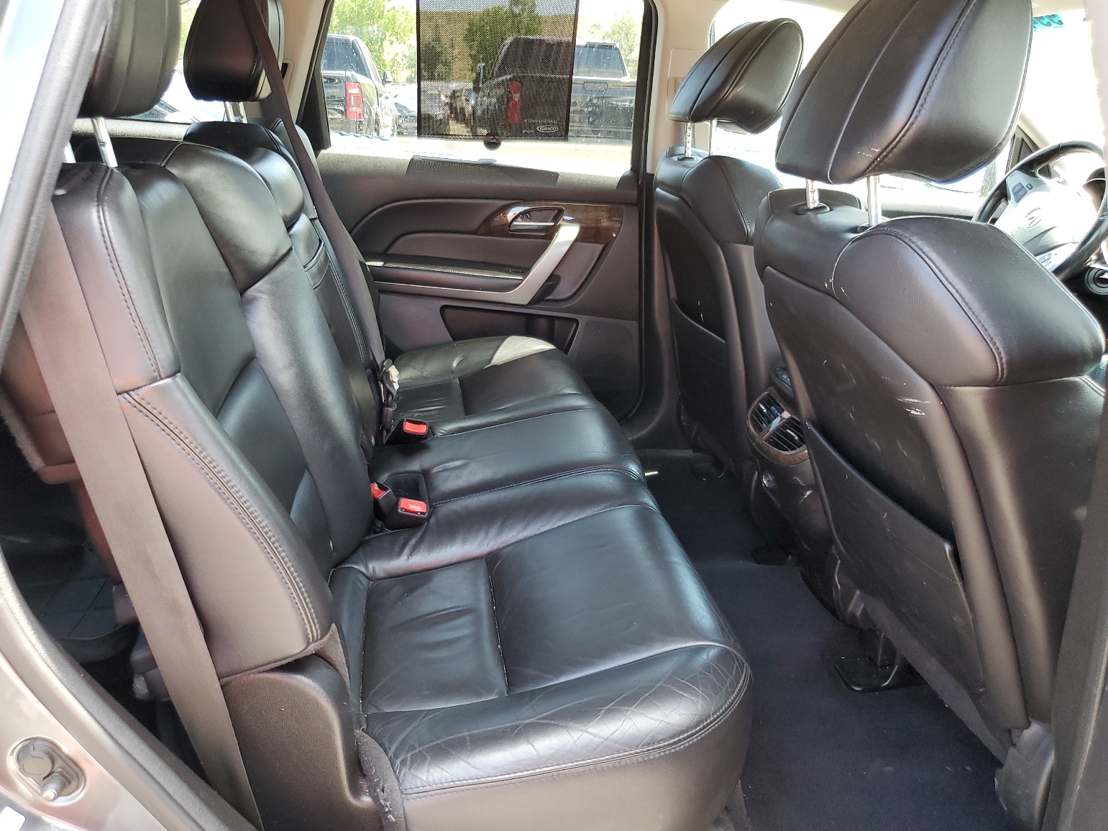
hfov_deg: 65.3
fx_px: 864
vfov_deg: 51.4
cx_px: 549
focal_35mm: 27
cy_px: 419
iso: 86
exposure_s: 1/120
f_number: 1.5
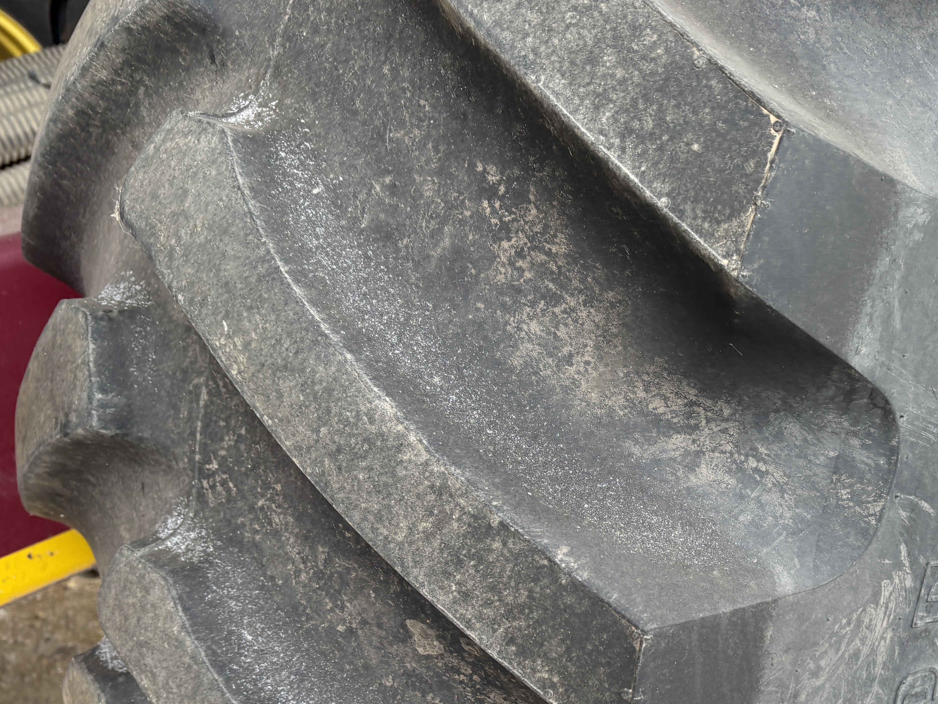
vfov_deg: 35.2
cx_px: 652
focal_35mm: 40
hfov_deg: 45.8
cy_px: 521
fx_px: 1084
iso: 40
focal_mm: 5.96
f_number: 1.6
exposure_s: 1/121
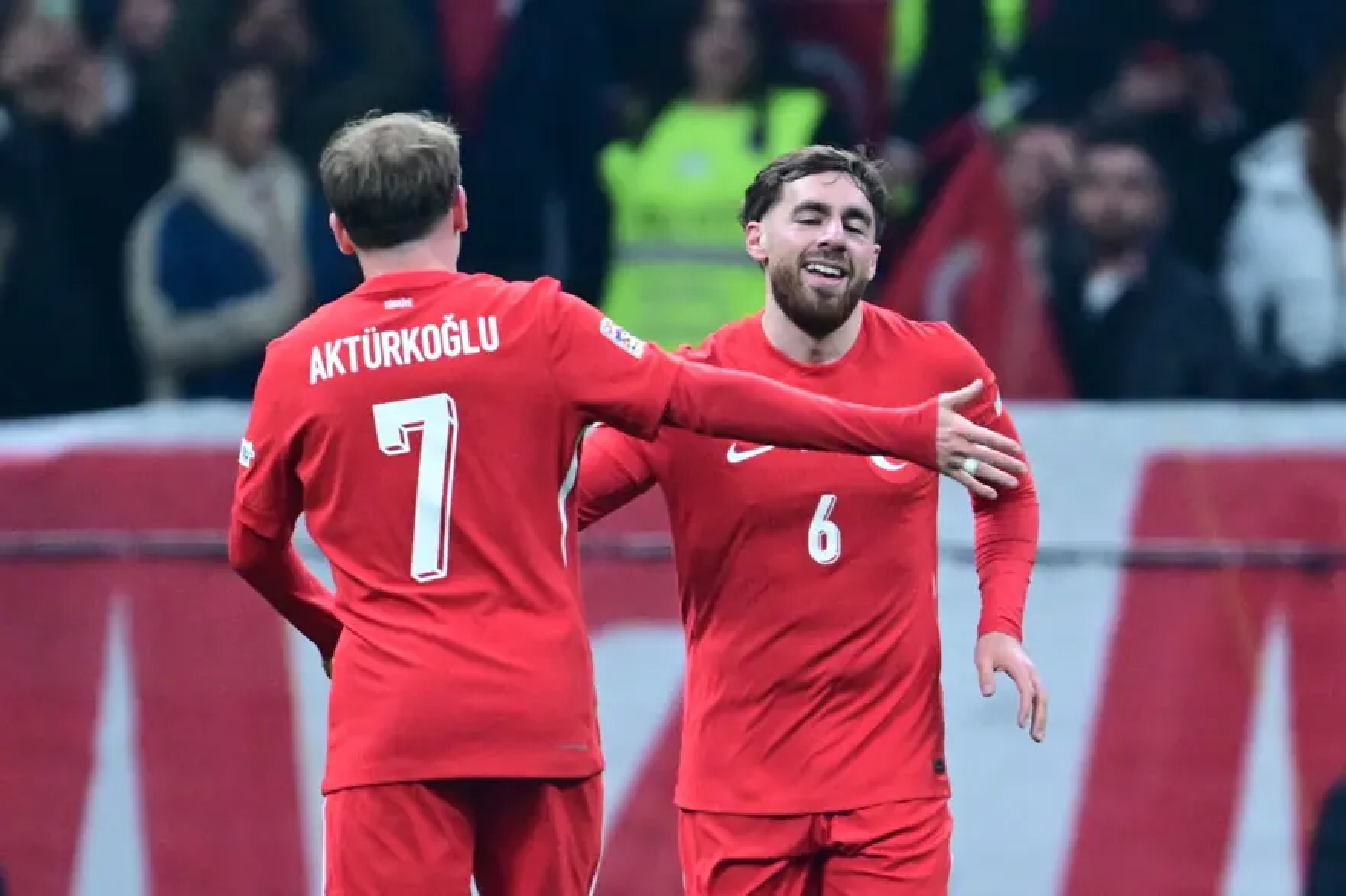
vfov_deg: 1.6
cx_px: 673
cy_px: 448
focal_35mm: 840
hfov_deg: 2.5
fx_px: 31393
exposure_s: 1/1000
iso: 3200
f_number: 4
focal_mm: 560
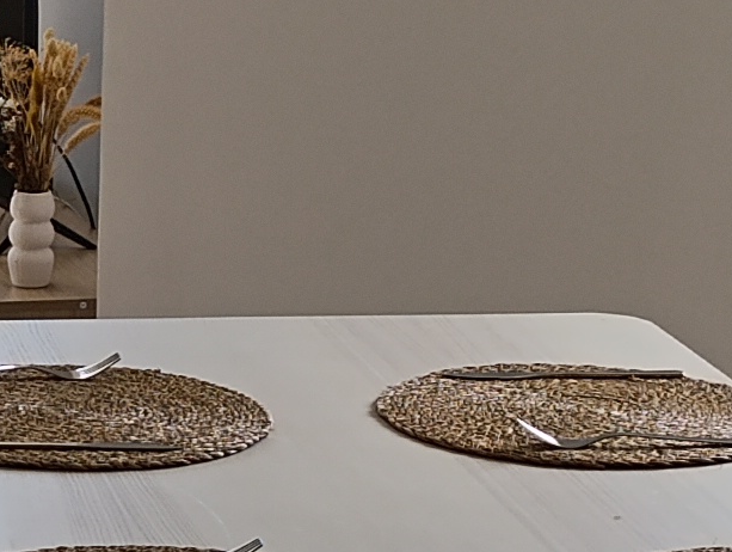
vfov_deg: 9.7
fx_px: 3241
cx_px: -494
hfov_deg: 12.1
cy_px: 361
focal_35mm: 153
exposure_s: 1/100
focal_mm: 6.14
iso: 125
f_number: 1.6
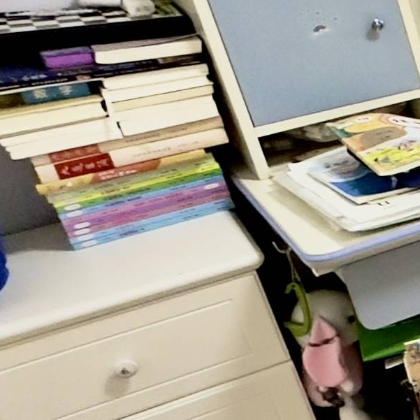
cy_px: 227
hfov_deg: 13.4
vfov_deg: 20.9
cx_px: 1082
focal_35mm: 83
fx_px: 1139
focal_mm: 2.22
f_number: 2.2
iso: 320
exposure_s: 1/91
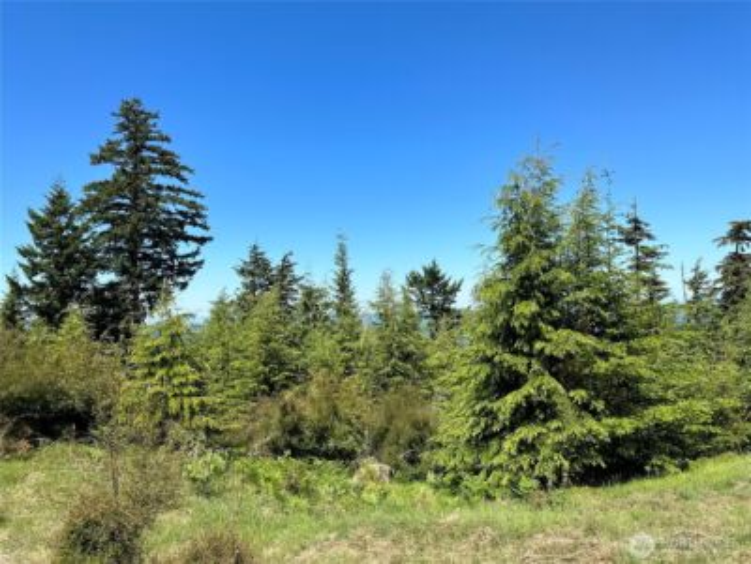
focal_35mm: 24
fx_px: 521
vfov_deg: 56.8
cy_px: 282
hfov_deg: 71.6
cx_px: 376
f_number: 1.78
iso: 80
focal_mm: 6.86
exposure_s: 1/4016
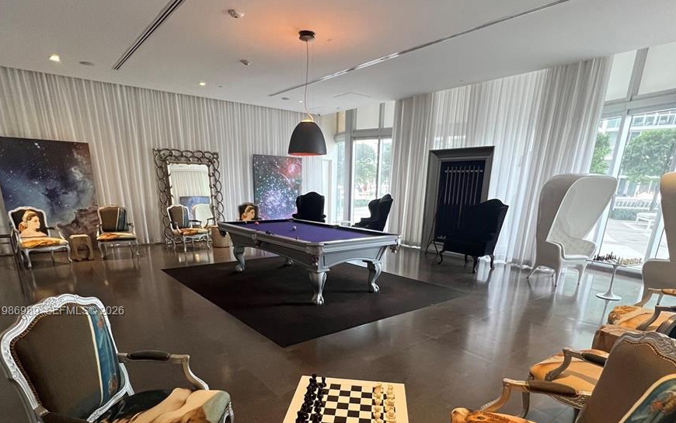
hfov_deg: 88.0
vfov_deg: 59.3
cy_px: 312
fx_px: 350
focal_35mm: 19
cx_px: 330
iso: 320
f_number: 1.8
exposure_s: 1/60
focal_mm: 1.57
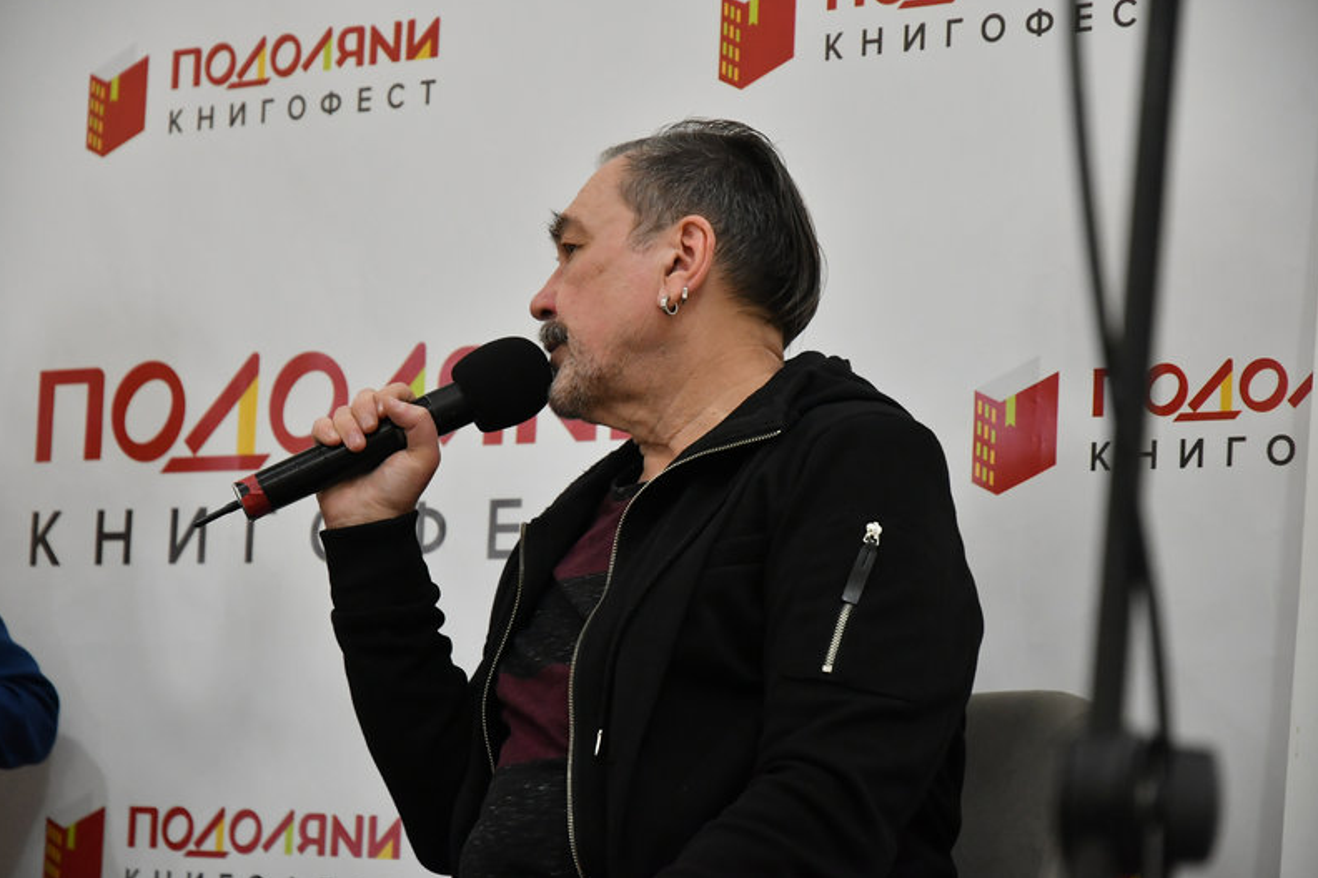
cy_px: 438
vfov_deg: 13.9
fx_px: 3606
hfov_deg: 20.7
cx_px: 657
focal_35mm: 99
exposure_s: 1/160
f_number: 4
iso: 1600
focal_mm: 65
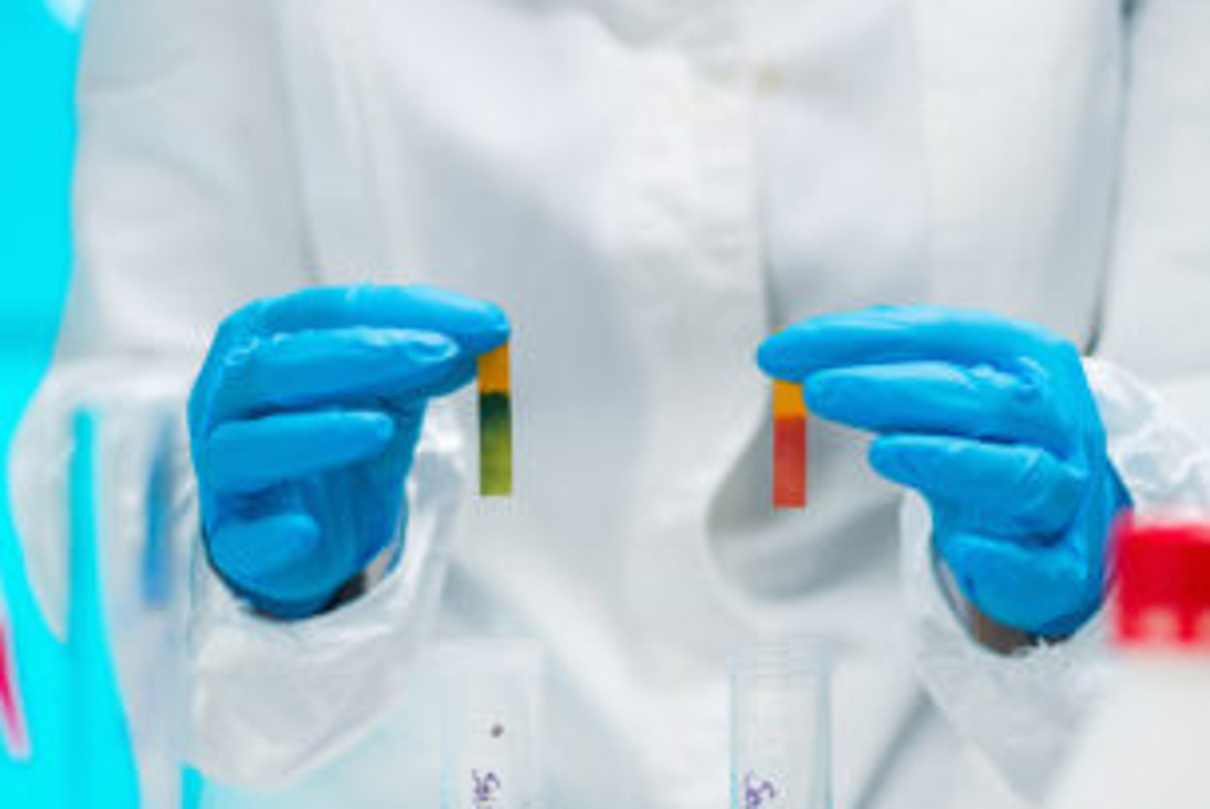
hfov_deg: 11.9
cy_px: 480
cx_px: 480
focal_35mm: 172
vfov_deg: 8.0
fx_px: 5786
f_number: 3.5
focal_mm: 105
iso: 100
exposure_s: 1/160
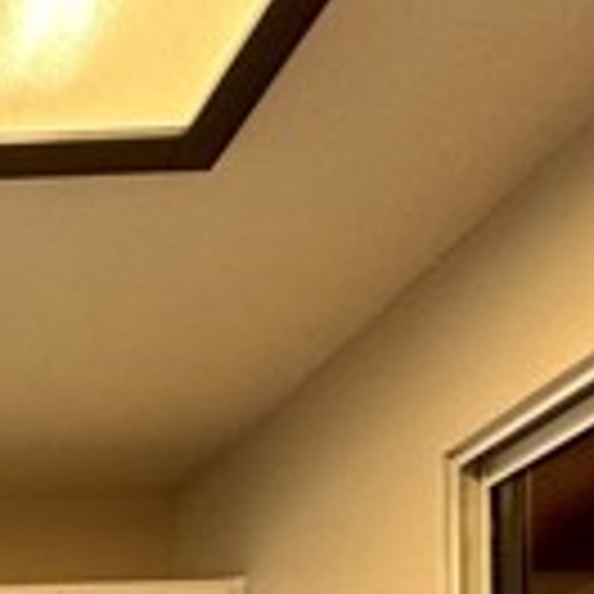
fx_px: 1165
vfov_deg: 21.4
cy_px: 1004
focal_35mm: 60
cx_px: -410
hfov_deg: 21.4
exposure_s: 1/120
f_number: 2.2
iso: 125
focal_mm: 2.22
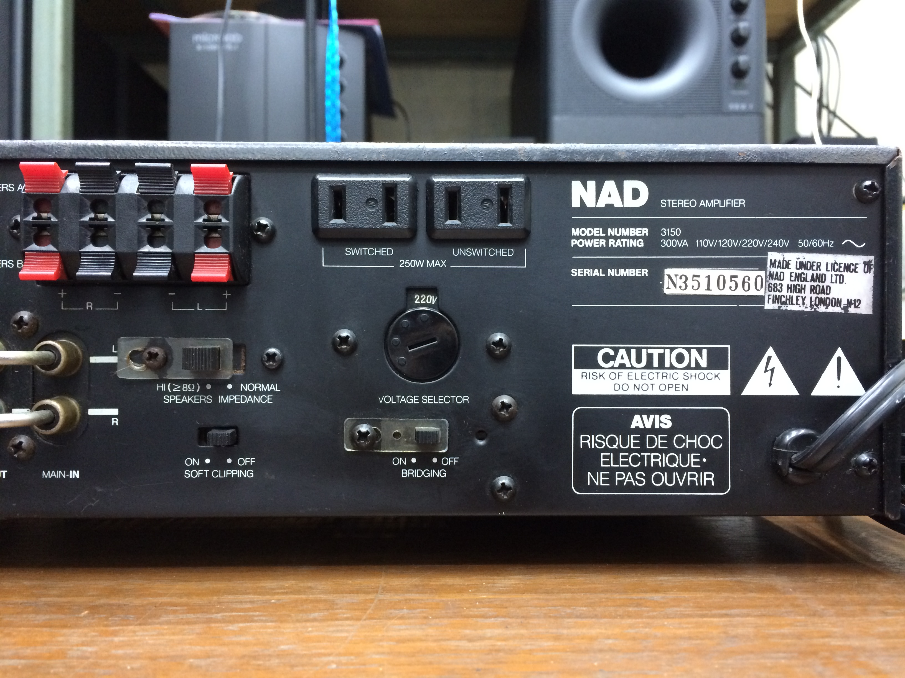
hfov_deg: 61.7
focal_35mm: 29
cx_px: 452
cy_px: 339
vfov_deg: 48.2
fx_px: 758
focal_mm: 4.15
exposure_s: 1/20
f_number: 2.2
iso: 320
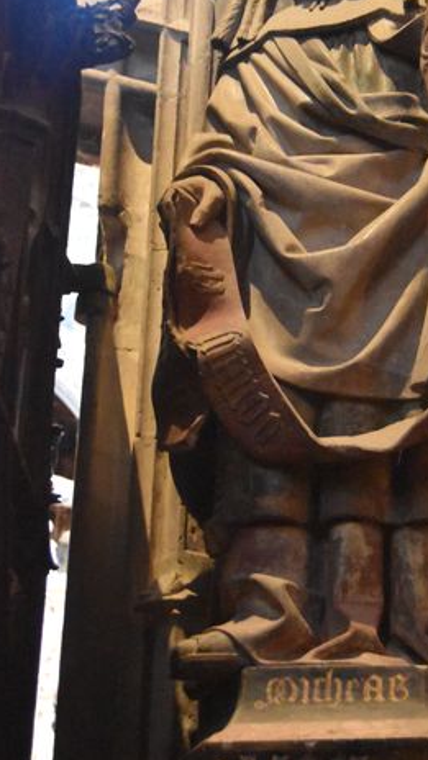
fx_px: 1816
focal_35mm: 90
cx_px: 322
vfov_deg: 23.6
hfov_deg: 13.4
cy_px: 251
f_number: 4.8
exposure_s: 1/30
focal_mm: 38
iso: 12800
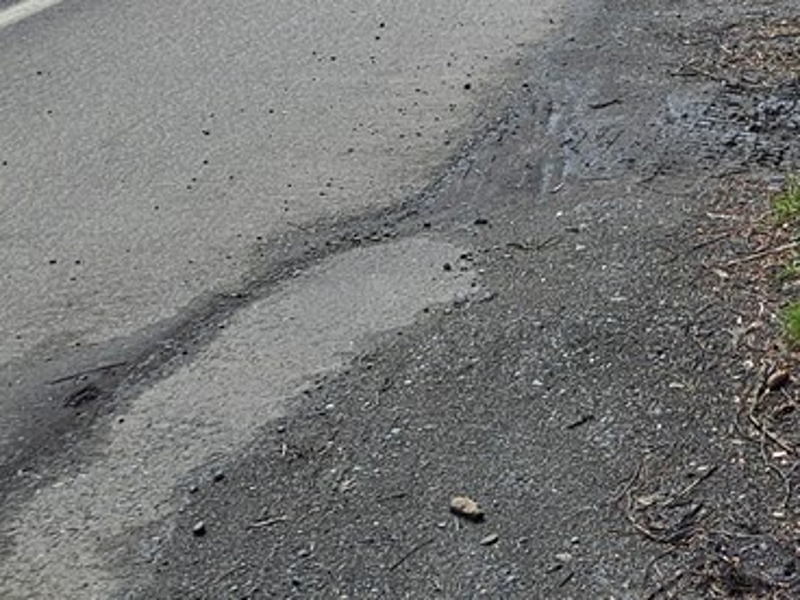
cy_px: -470
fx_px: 2311
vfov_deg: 13.3
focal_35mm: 100
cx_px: 1113
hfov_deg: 18.0
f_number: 1.8
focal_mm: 5.4
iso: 25
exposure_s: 1/2066
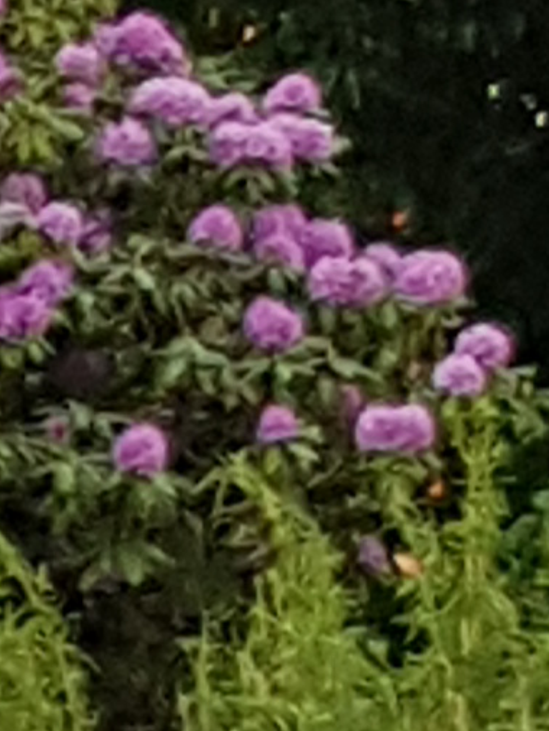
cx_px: -900
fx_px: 4374
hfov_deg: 6.7
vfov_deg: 9.5
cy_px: 806
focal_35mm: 207
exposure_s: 1/267
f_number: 1.7
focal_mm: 4.2
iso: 40
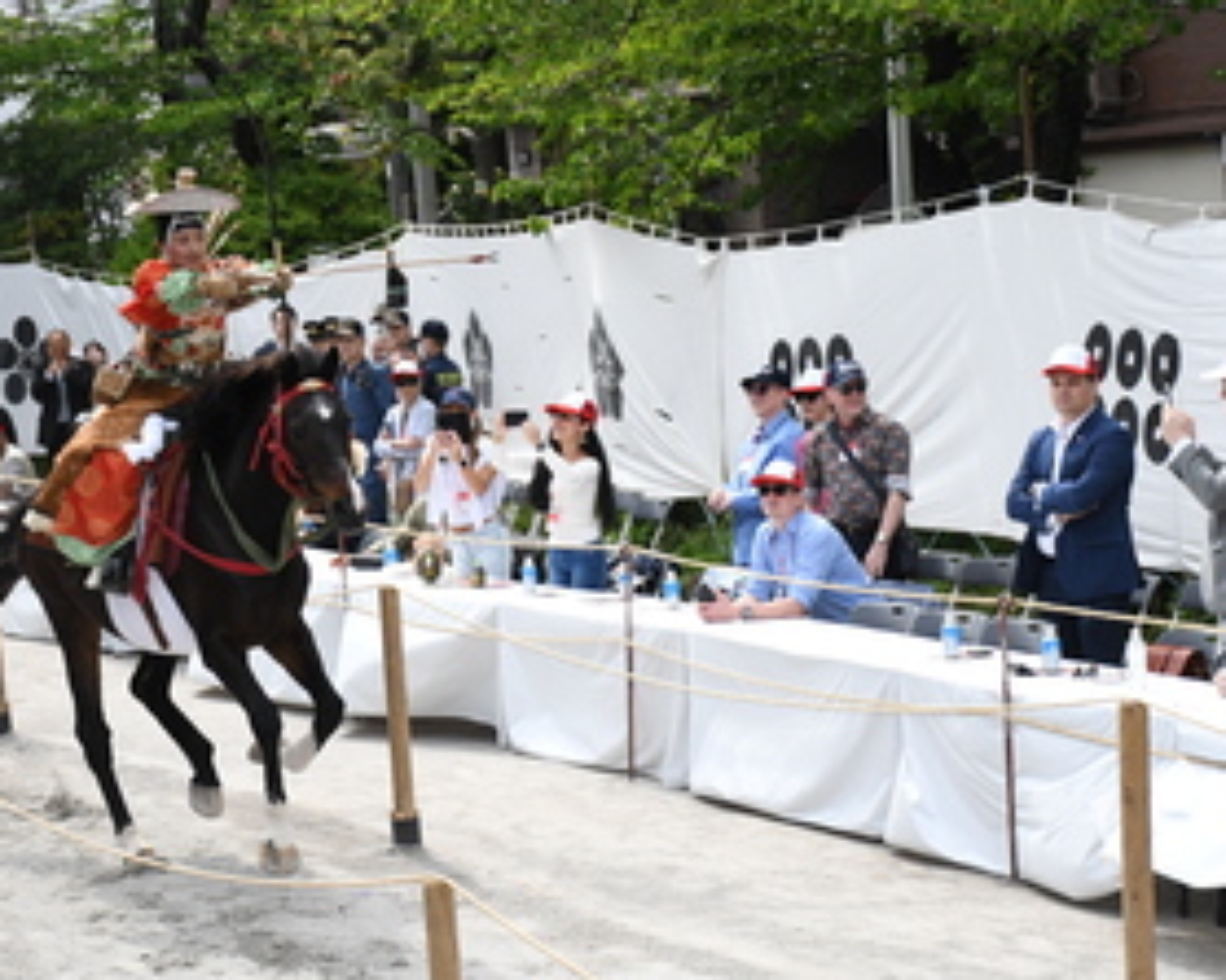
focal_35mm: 106
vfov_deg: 14.5
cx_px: 532
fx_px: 3845
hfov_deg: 18.1
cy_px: 580
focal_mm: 50
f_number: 5
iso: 2000
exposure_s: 1/6400
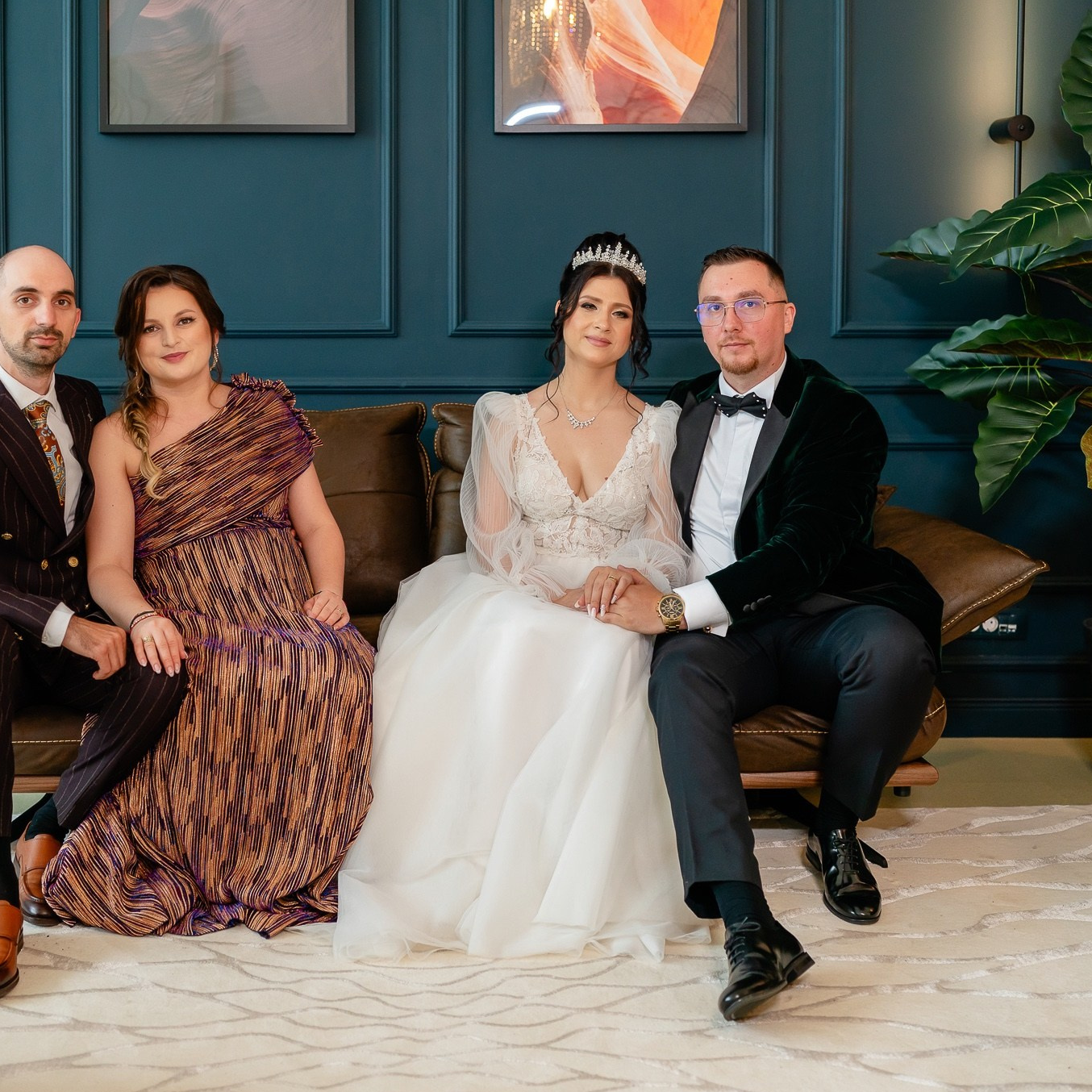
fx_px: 1606
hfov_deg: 37.4
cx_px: 451
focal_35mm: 45
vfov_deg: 37.6
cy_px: 550
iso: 640
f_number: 2.2
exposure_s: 1/200
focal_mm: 35
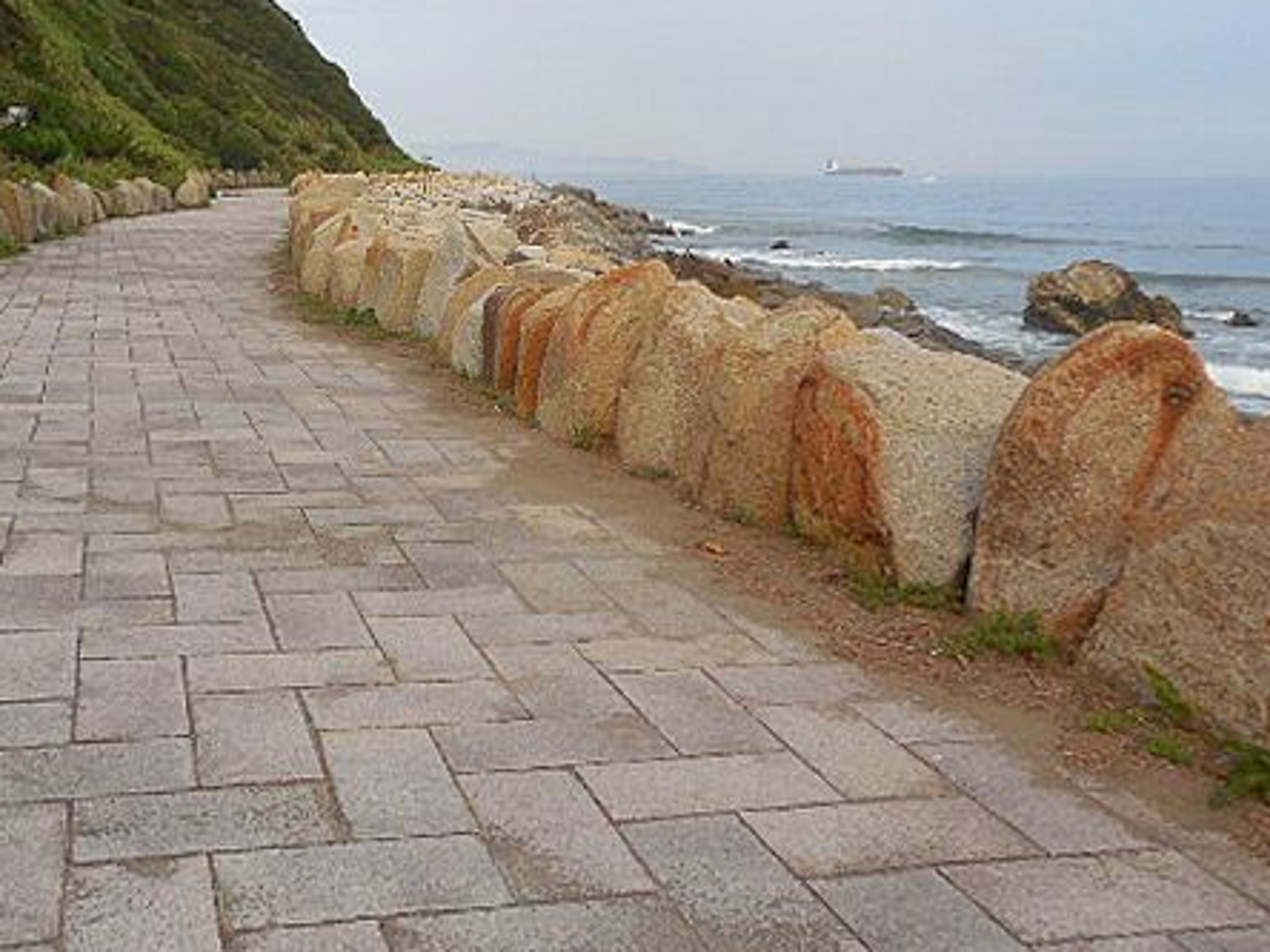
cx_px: 403
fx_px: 1321
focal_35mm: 36
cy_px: 340
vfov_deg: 39.3
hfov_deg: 50.3
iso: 125
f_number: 3.3
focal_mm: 4.5
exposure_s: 1/160
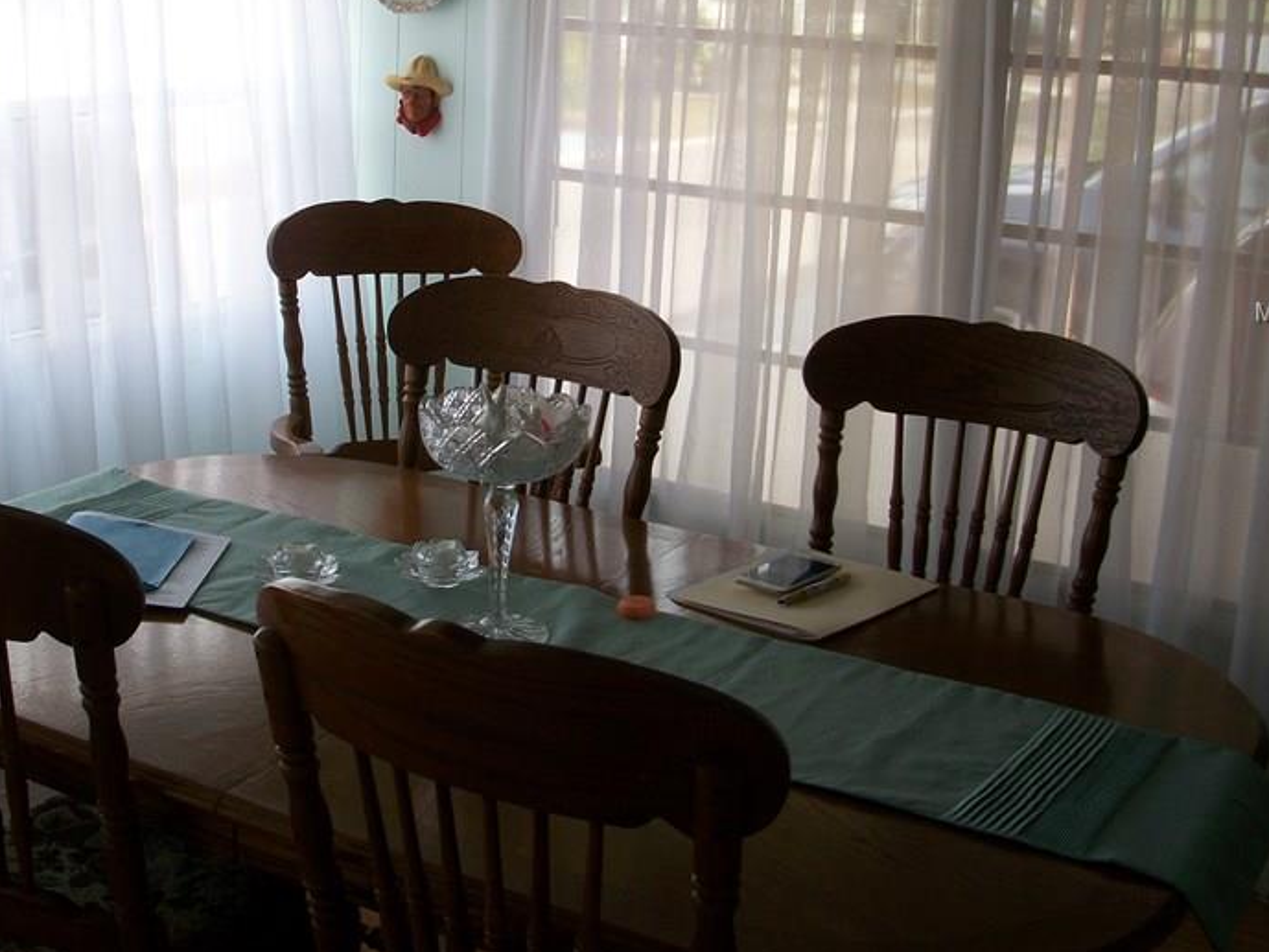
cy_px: 313
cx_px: 424
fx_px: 1907
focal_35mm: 52
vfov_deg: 27.9
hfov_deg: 36.4
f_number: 3.1
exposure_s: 1/125
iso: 80
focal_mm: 6.3
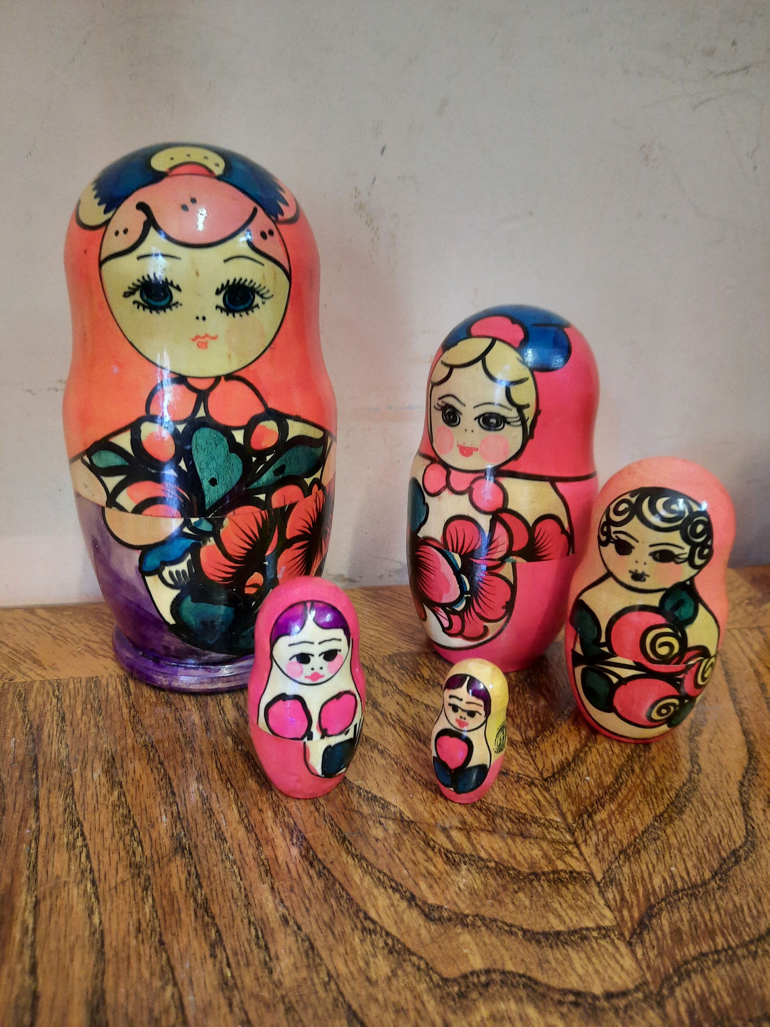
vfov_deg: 69.4
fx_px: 741
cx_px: 385
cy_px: 514
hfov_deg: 54.9
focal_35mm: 25
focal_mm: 4.6
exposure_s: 1/25
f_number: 2
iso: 320
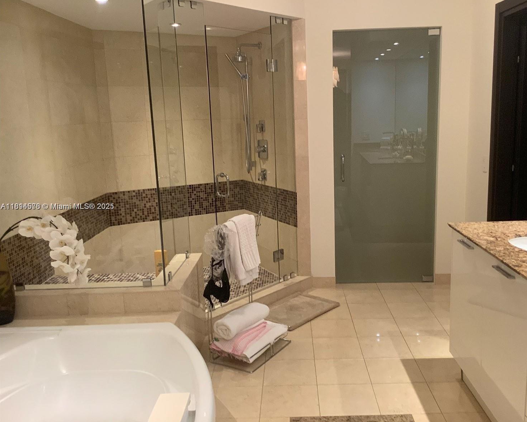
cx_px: 287
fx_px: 515
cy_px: 207
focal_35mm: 33
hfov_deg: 54.1
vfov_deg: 44.5
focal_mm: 3.3
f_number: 2.4
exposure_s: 1/60
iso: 250
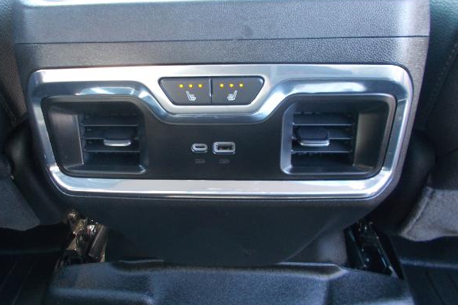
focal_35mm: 30
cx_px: 212
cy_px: 135
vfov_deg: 43.6
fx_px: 382
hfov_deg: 61.8
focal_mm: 4.6
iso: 200
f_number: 3.2
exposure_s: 1/10
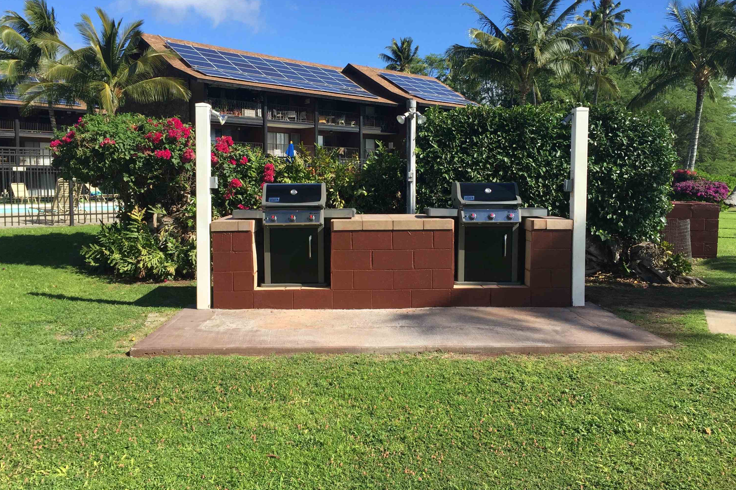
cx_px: 364
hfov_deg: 60.3
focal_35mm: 31
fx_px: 634
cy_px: 225
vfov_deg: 42.3
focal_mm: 4.15
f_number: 2.2
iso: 32
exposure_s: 1/1582
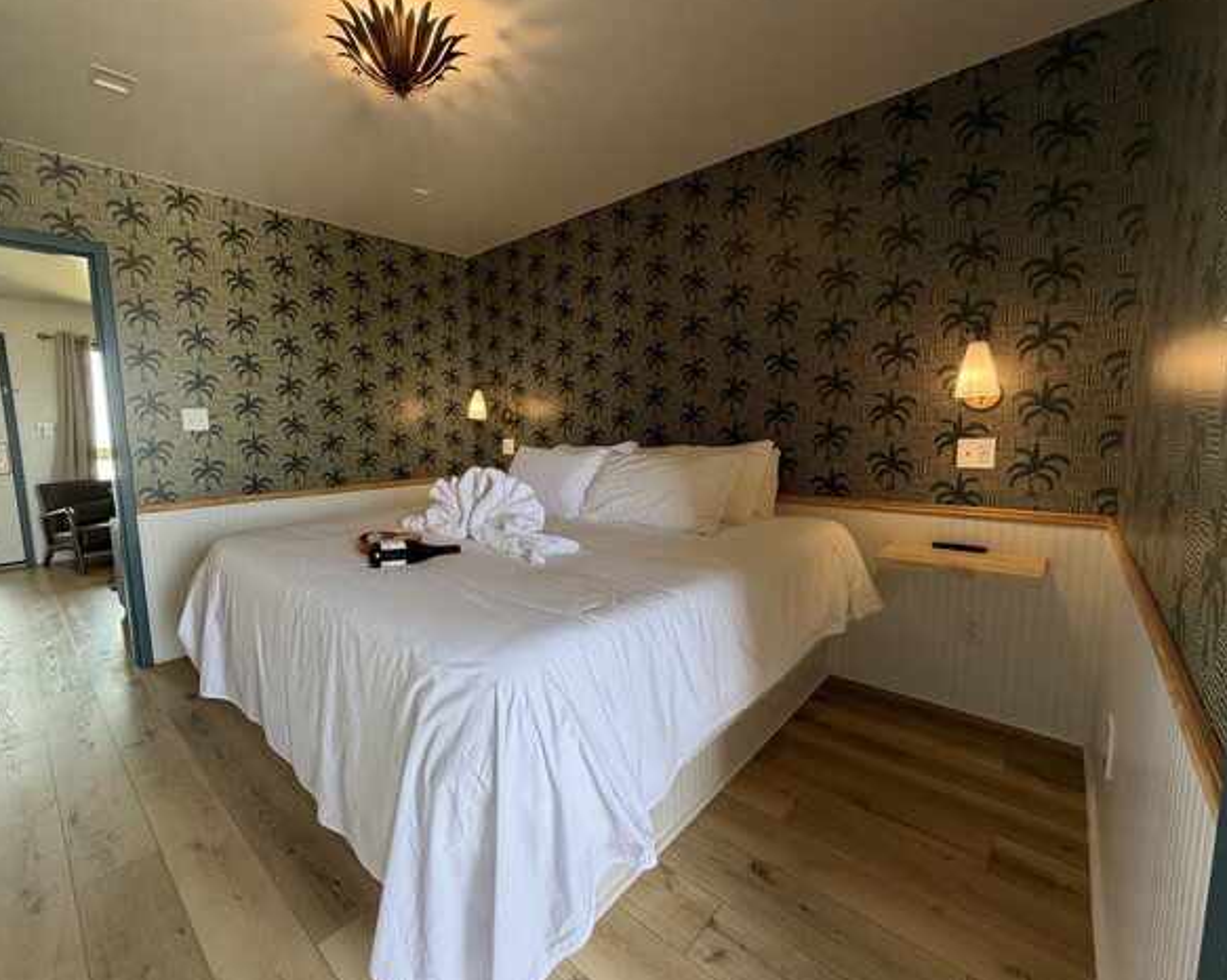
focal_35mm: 15
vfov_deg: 84.0
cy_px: 490
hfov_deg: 96.6
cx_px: 562
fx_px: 545
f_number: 2.2
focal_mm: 2.22
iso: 200
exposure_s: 1/121
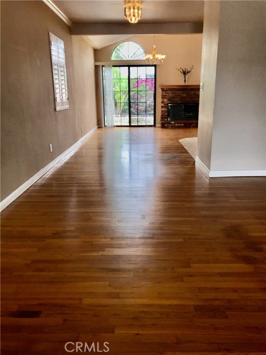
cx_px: 133
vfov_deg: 63.4
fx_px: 287
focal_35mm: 28
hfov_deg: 49.7
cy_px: 178
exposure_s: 1/145
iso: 20
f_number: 1.8
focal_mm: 3.99
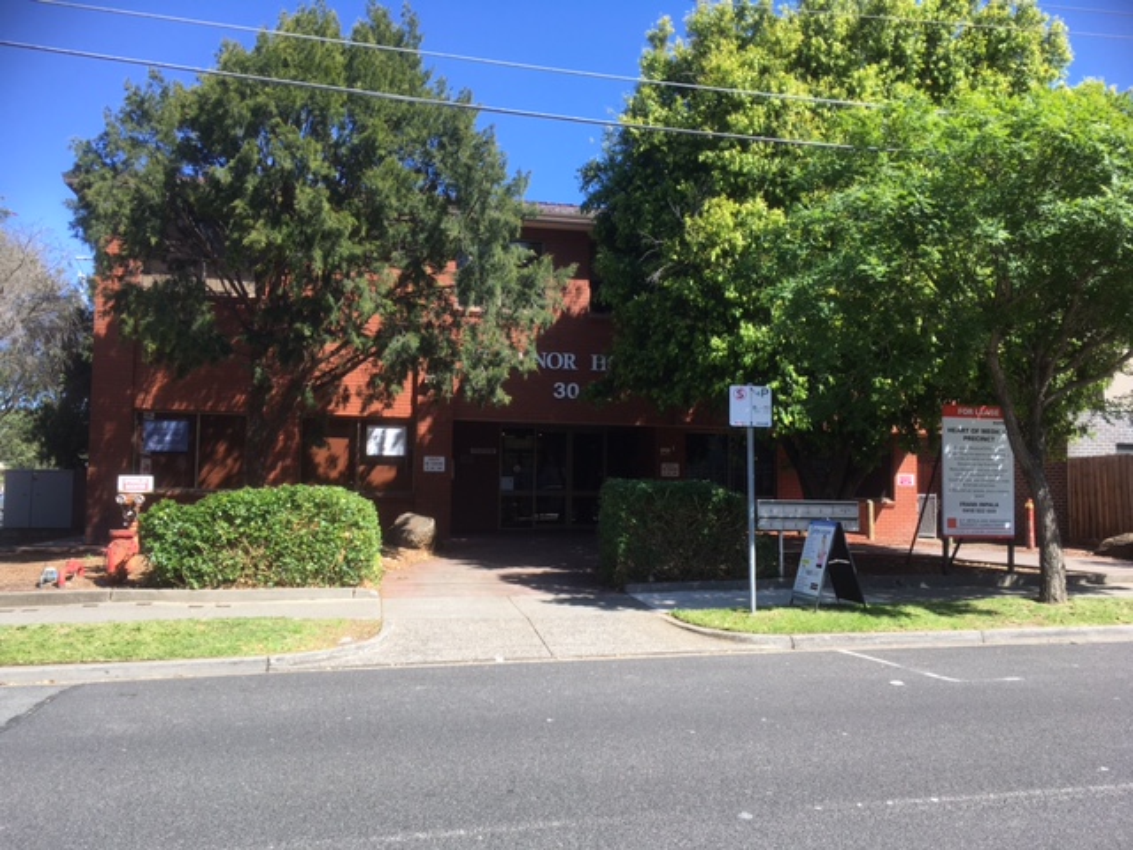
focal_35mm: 29
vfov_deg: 48.2
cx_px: 566
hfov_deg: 61.7
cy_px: 425
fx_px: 949
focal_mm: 4.15
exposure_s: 1/509
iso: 25
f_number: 2.2
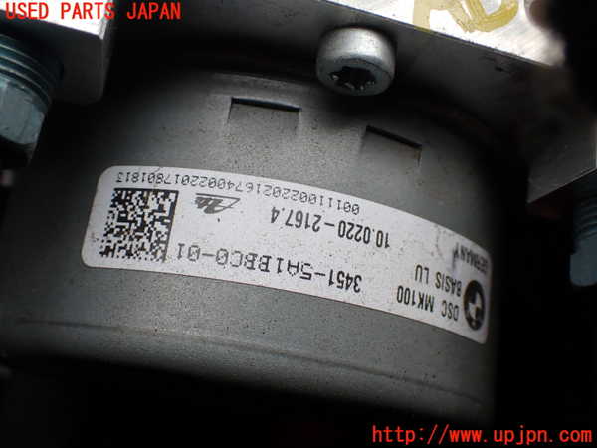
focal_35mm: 41
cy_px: 224
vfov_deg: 35.1
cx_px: 298
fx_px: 707
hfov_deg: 45.8
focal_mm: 7.31
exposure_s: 1/160
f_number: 4
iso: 125
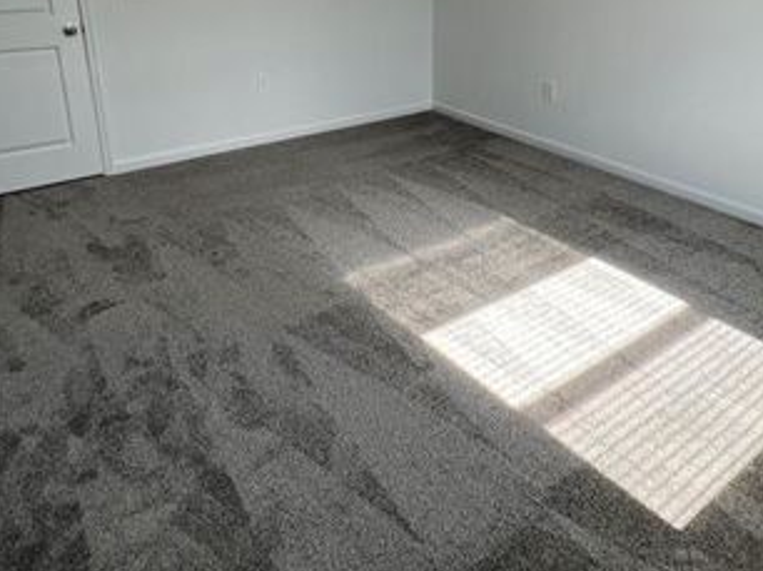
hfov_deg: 59.0
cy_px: 152
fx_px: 661
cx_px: 490
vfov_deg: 45.3
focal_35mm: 30
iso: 32
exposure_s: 1/110
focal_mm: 1.57
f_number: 1.8
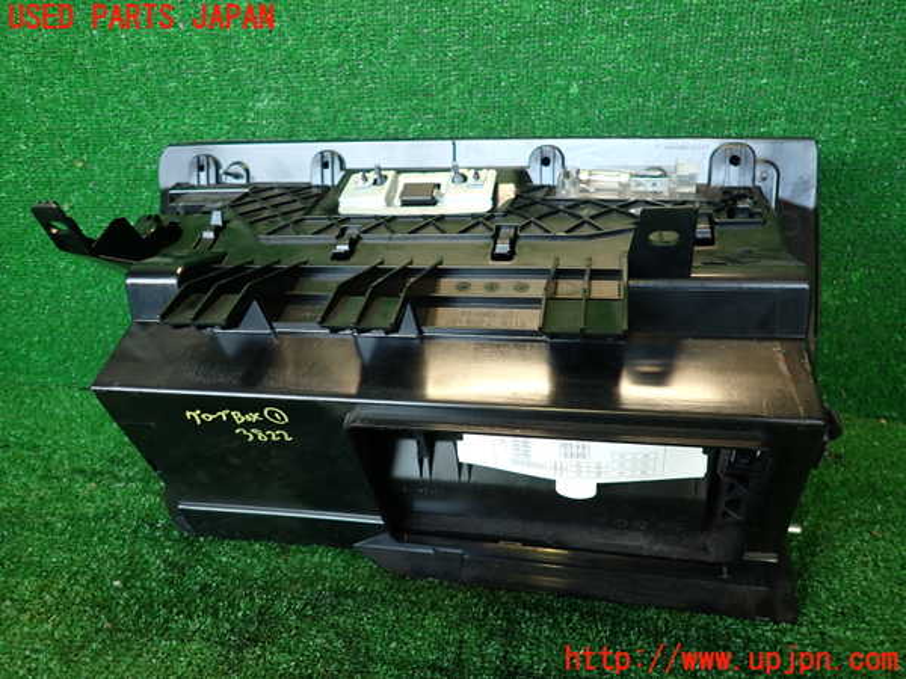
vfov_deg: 54.9
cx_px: 453
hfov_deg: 69.4
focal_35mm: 25
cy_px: 340
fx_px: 654
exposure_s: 1/60
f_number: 2
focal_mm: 4.5
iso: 200
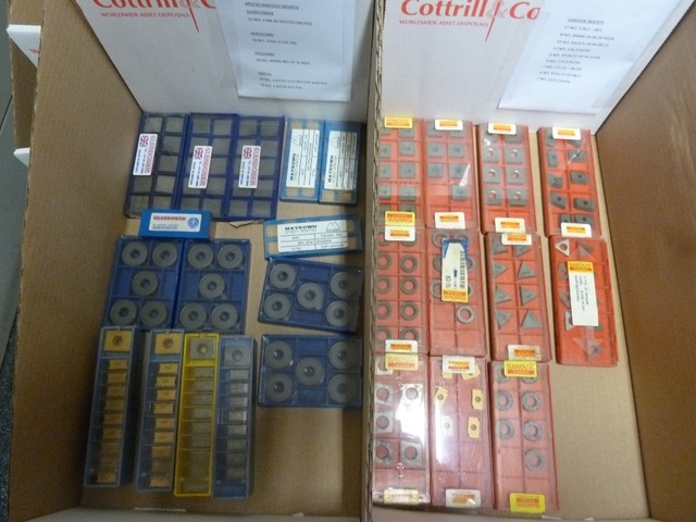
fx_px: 503
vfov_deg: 54.9
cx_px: 348
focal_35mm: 25
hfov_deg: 69.4
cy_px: 261
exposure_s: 1/15
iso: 640
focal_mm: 4.1
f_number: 3.3
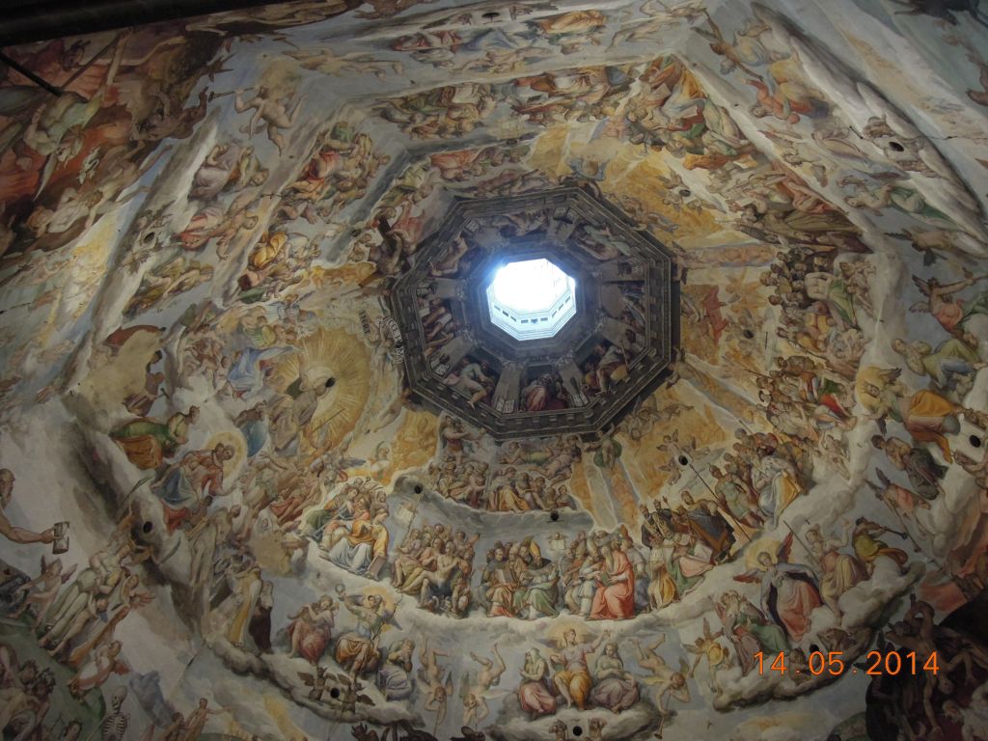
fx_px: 685
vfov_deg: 56.8
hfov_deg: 71.6
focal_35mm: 24
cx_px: 494
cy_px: 370
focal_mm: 4.3
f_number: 2.8
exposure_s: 1/20
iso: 400
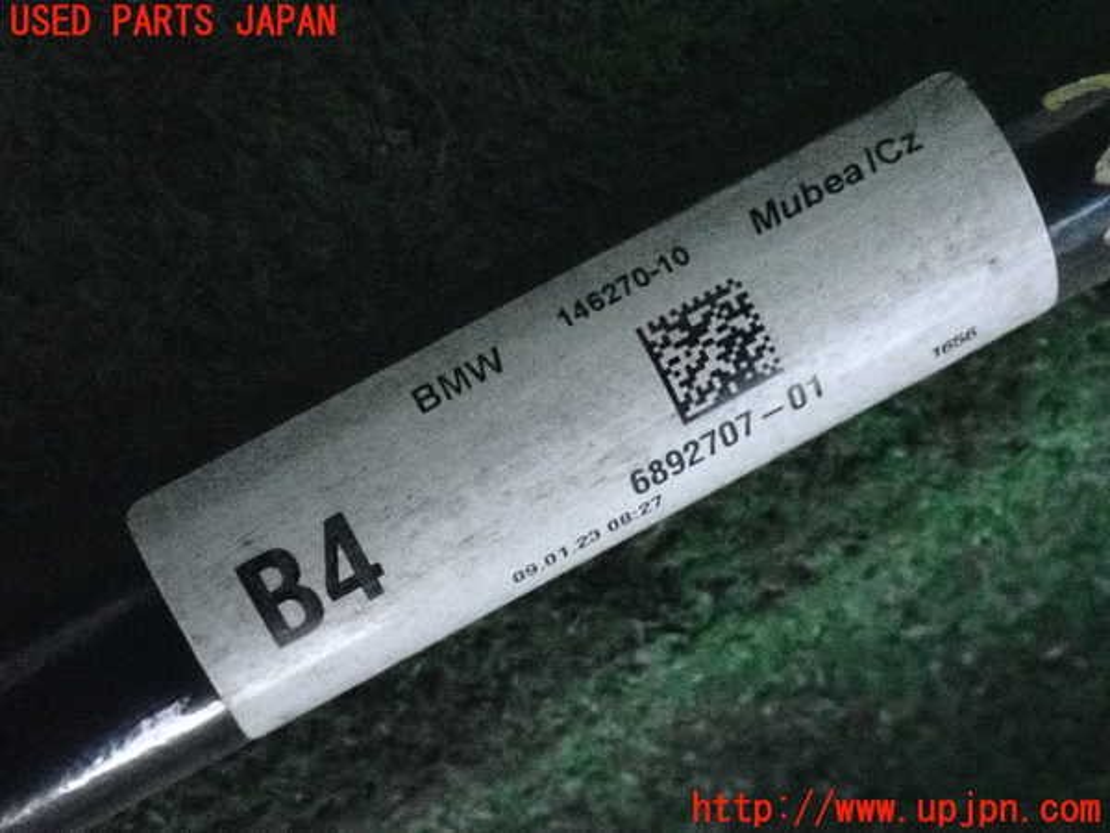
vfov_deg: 19.1
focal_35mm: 77
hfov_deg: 25.3
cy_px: 416
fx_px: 2469
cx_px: 555
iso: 10000
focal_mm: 13.65
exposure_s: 1/125
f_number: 4.1
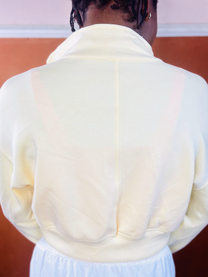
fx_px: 385
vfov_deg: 39.7
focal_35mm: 48
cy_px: 138
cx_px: 104
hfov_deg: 30.3
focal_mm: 6.86
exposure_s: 1/100
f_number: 1.78
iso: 80
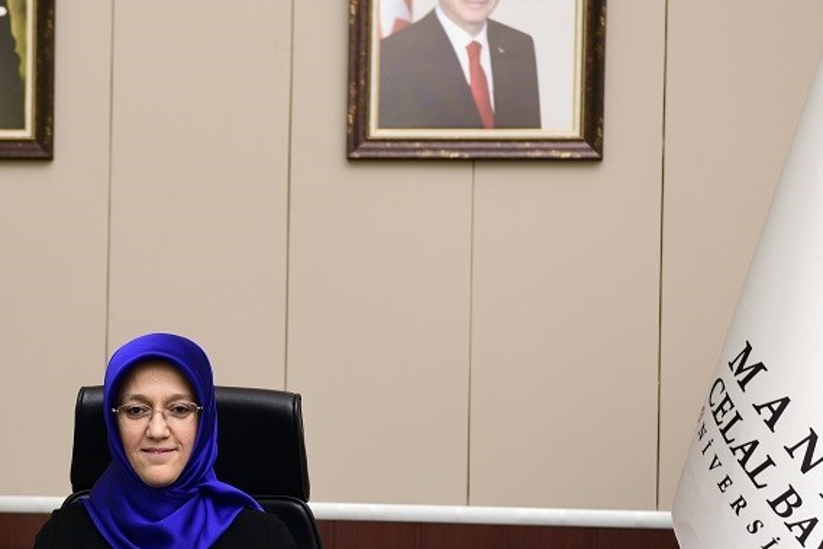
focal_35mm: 95
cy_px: 339
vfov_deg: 14.4
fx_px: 2172
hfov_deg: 21.3
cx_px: 249
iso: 250
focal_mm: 50
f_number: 3.2
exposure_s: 1/160
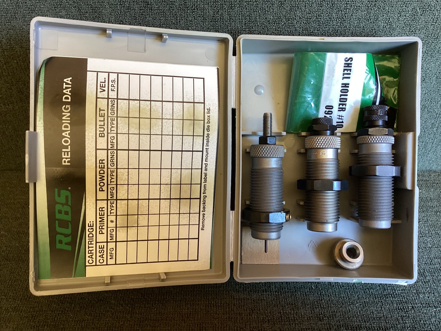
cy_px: 166
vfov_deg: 45.4
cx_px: 220
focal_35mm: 31
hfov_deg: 58.3
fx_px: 395
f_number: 2.4
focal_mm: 3.3
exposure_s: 1/50
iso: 80
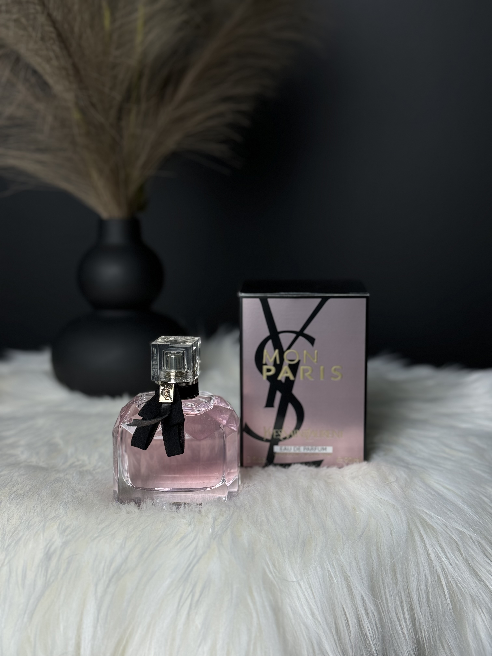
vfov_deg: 39.7
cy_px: 328
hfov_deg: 30.3
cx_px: 246
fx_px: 910
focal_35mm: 48
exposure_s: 1/390
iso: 64
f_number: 1.78
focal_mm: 6.76
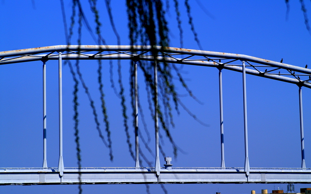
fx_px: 979
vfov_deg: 11.3
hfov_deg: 18.1
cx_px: 156
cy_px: 102
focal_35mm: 116
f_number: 4.5
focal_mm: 75
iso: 100
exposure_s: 1/2500
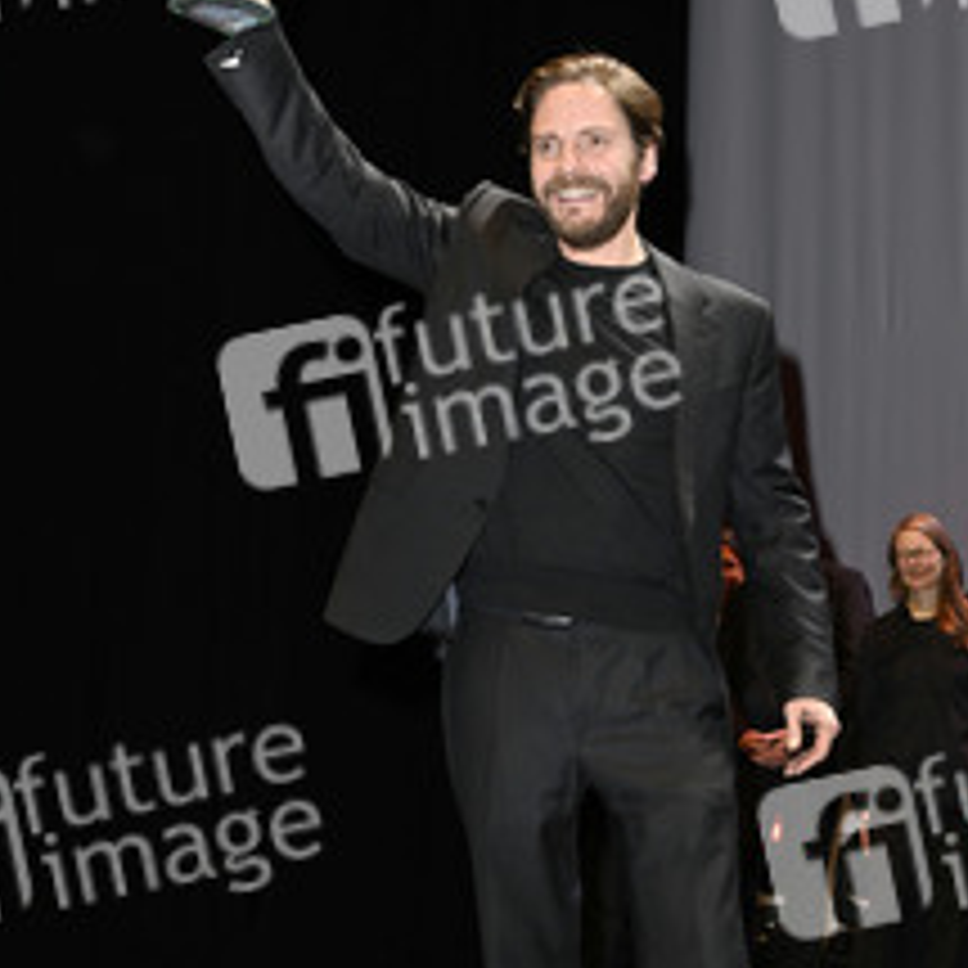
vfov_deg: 22.7
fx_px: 2404
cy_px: 608
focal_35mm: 76
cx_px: 581
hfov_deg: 22.7
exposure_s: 1/60
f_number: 5.6
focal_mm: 48
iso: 1250
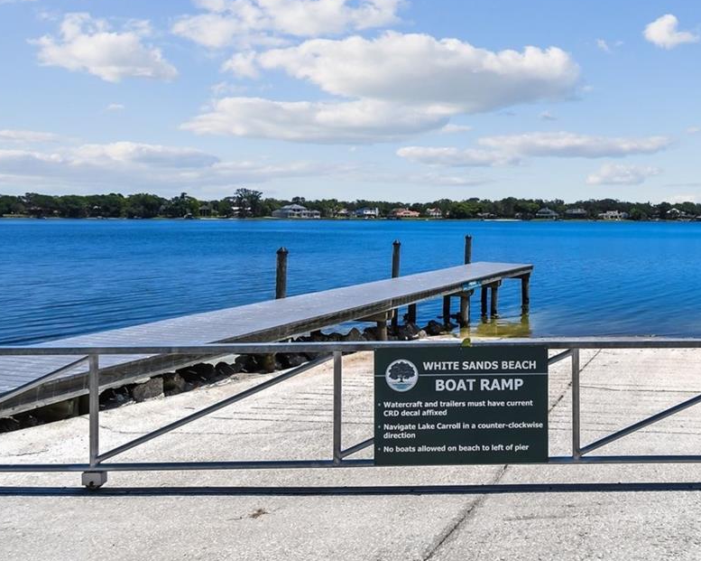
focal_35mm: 29
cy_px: 237
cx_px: 550
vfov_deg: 49.8
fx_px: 601
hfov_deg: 56.5
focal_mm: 10
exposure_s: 1/800
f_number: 7.1
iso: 100
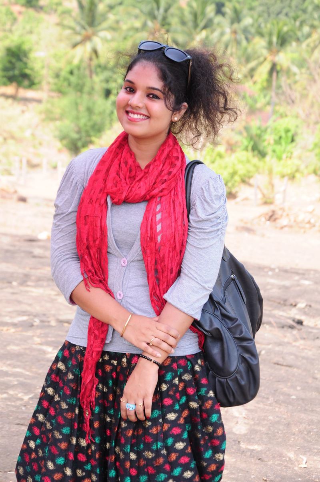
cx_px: 160
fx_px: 1324
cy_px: 241
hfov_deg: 13.8
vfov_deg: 20.6
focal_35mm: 99
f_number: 8
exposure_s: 1/125
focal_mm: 66
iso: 200
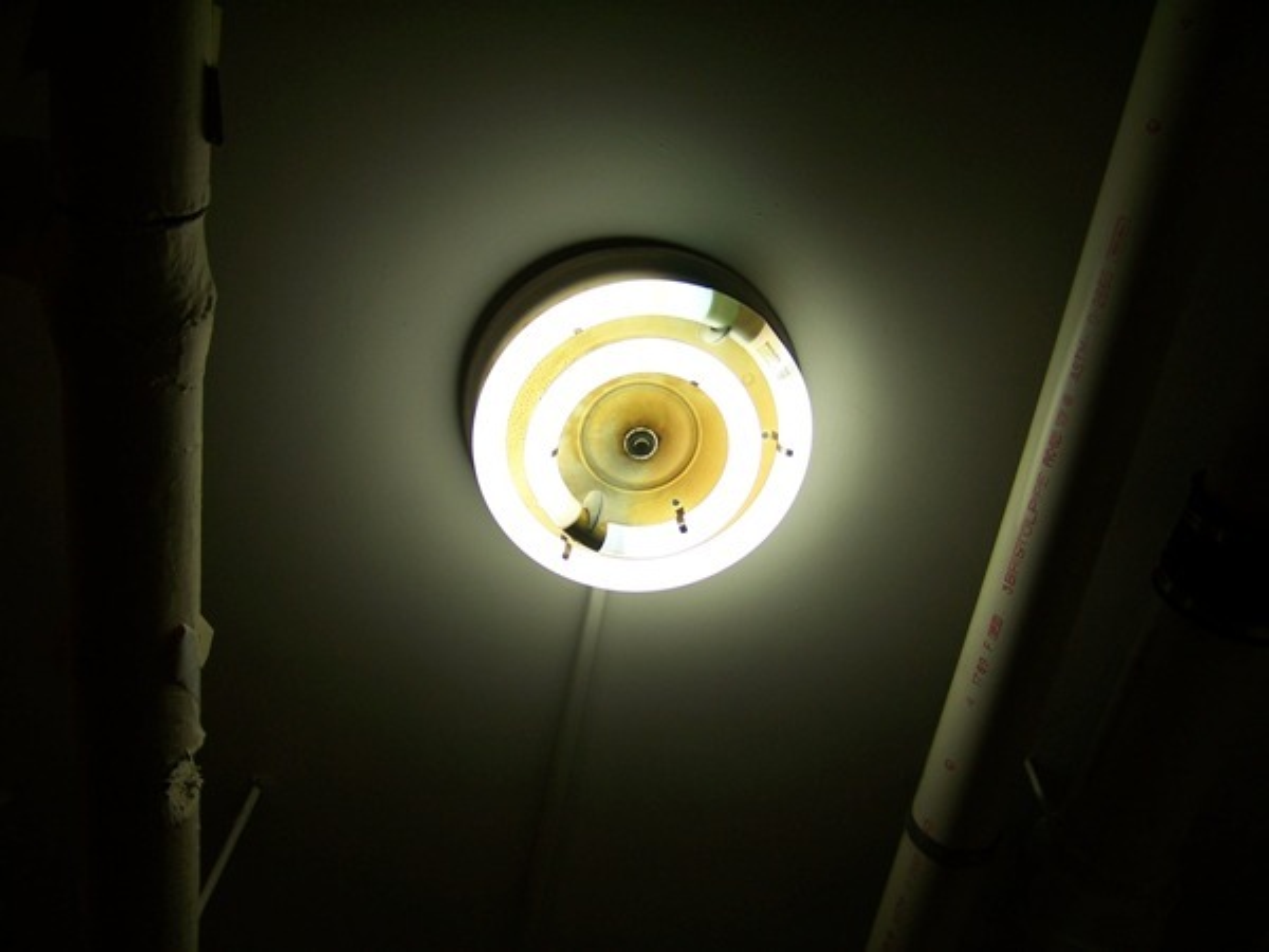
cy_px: 476
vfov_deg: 37.7
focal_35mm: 38
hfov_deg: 49.0
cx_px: 634
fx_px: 1393
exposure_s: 1/125
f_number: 2.8
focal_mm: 6.3
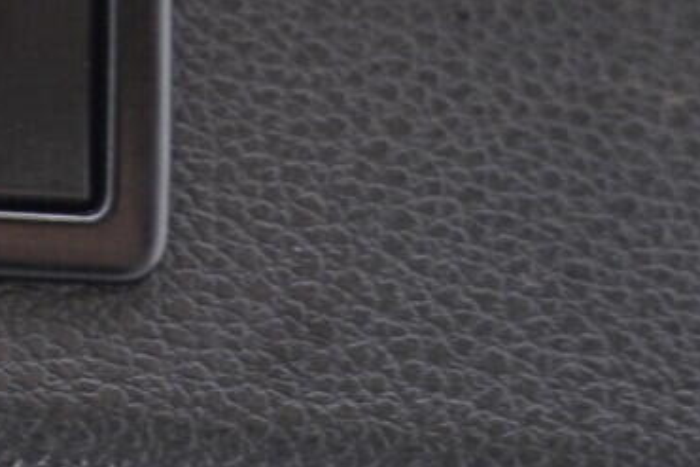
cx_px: -356
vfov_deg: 9.7
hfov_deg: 13.7
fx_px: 2723
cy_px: -93
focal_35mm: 140
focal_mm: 24
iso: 250
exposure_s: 1/40
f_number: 2.8
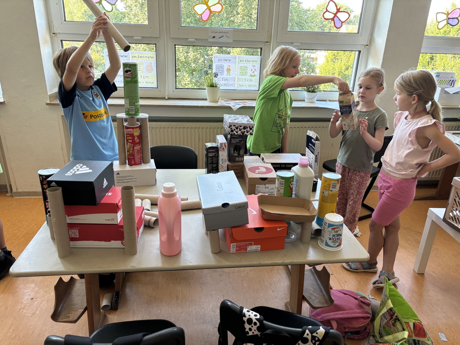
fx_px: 346
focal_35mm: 26
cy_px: 172
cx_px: 230
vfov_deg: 53.1
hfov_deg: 67.3
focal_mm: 5.96
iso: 160
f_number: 1.6
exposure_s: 1/60
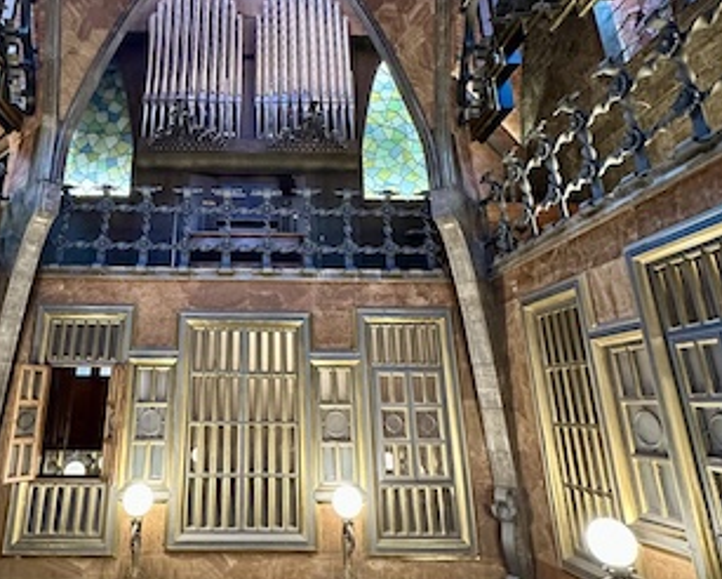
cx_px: 255
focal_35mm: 24
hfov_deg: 68.7
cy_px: 238
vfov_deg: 58.4
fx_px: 513
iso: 1000
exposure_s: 1/50
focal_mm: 2.22
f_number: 2.2
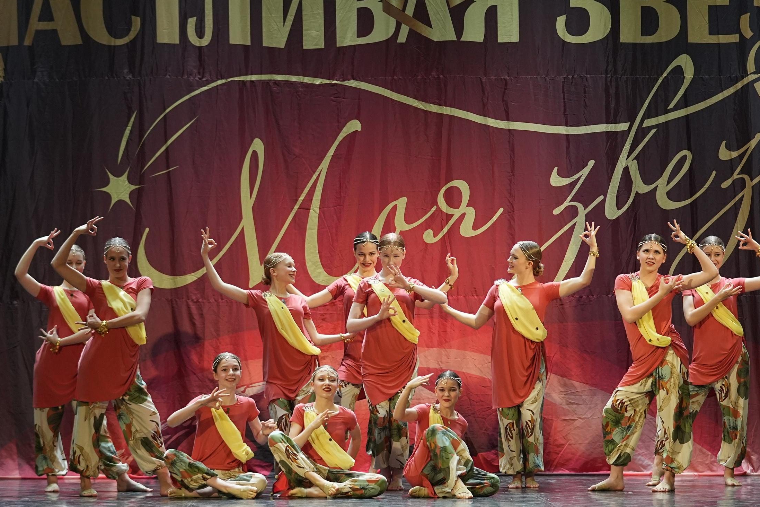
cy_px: 260
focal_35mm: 154
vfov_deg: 8.9
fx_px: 3251
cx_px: 404
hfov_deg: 13.3
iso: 1600
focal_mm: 88
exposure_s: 1/400
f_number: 2.8
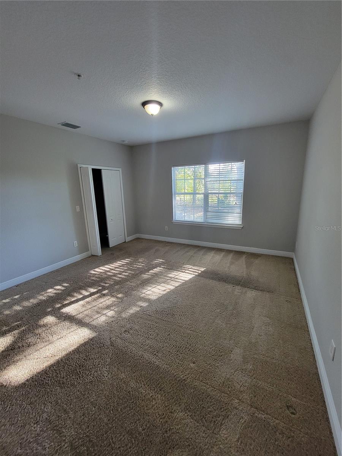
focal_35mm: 13
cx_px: 171
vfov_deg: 106.2
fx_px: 171
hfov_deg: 89.9
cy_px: 228
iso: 320
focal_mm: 2.2
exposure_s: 1/60
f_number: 2.2
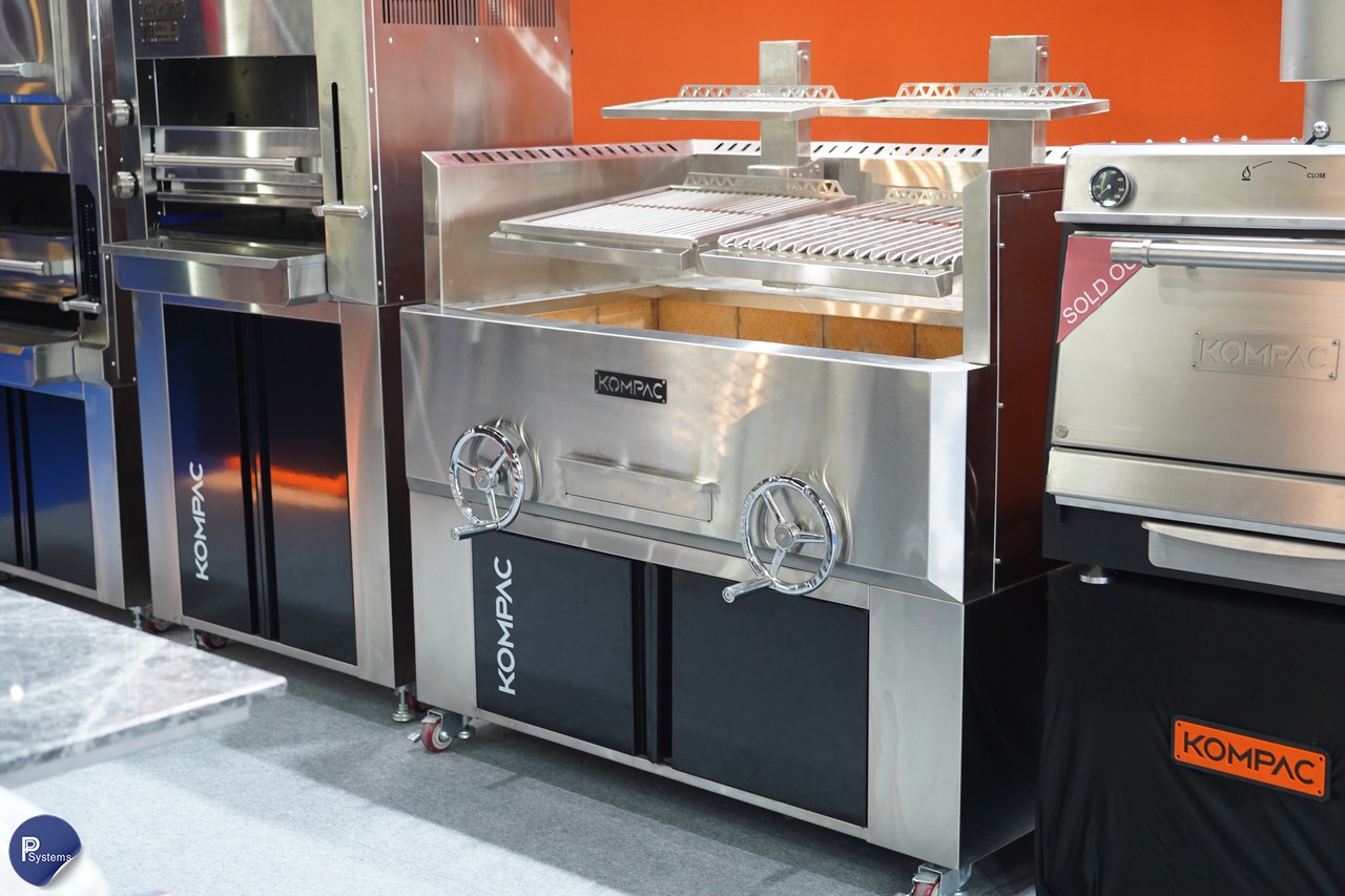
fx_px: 1793
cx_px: 672
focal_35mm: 48
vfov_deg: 28.1
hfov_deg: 41.1
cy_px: 448
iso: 1600
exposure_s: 1/50
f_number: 4
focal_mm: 48
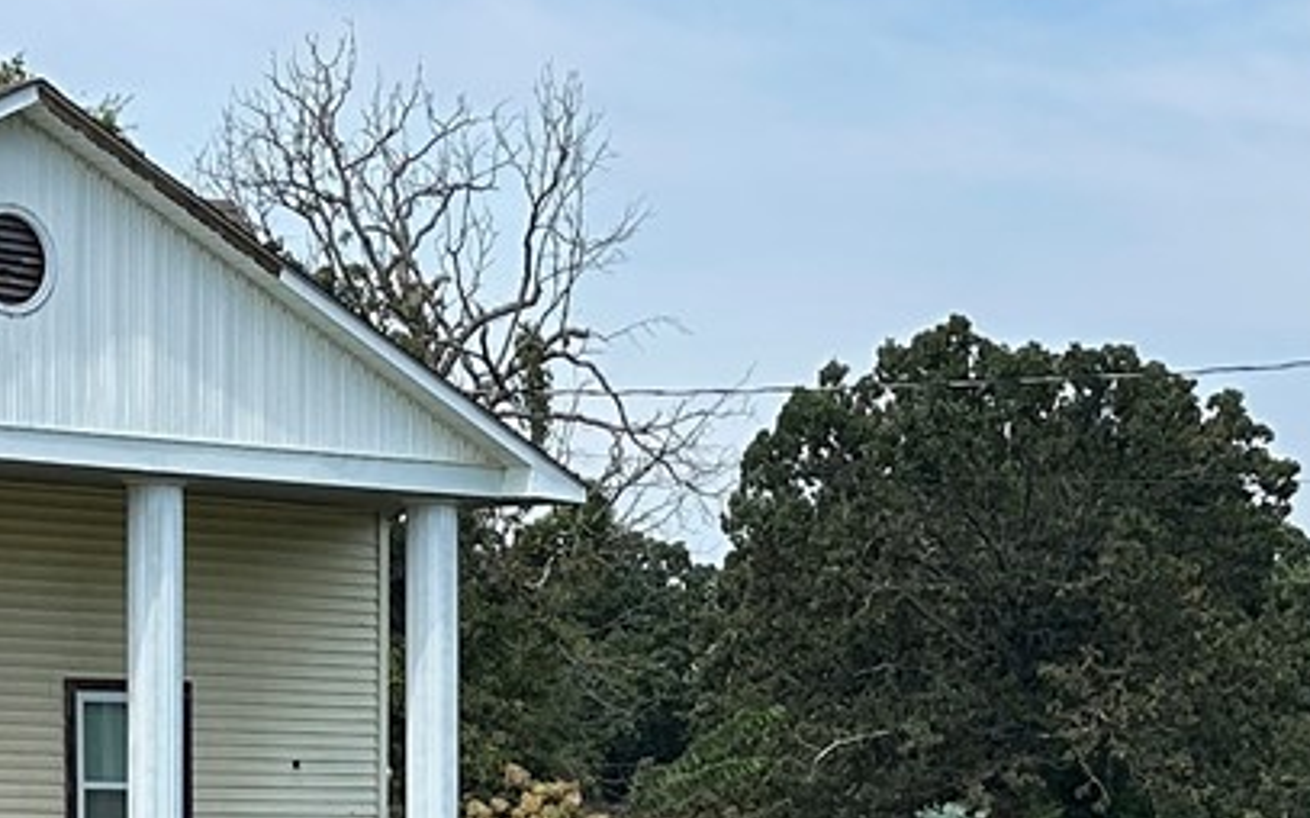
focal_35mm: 130
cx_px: 792
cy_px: 1082
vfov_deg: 9.9
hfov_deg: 16.1
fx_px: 4639
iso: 50
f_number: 1.5
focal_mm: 5.7
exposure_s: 1/3077
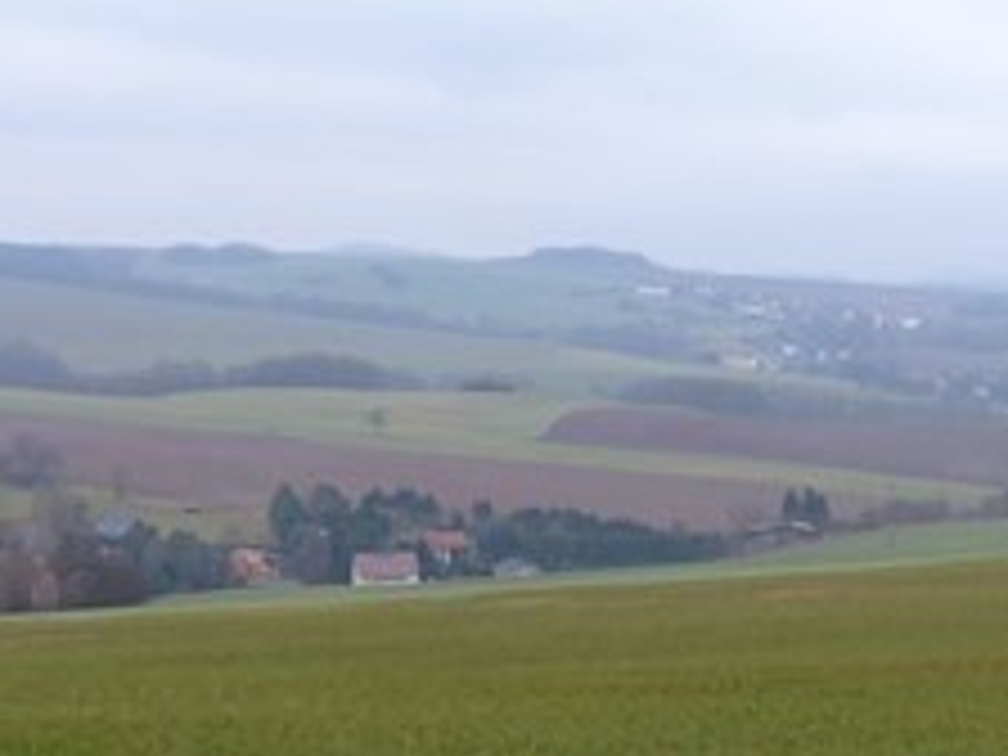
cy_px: 832
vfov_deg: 17.2
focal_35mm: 83
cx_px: 1184
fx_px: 2417
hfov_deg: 21.9
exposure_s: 1/125
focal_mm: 6
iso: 80
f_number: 2.5
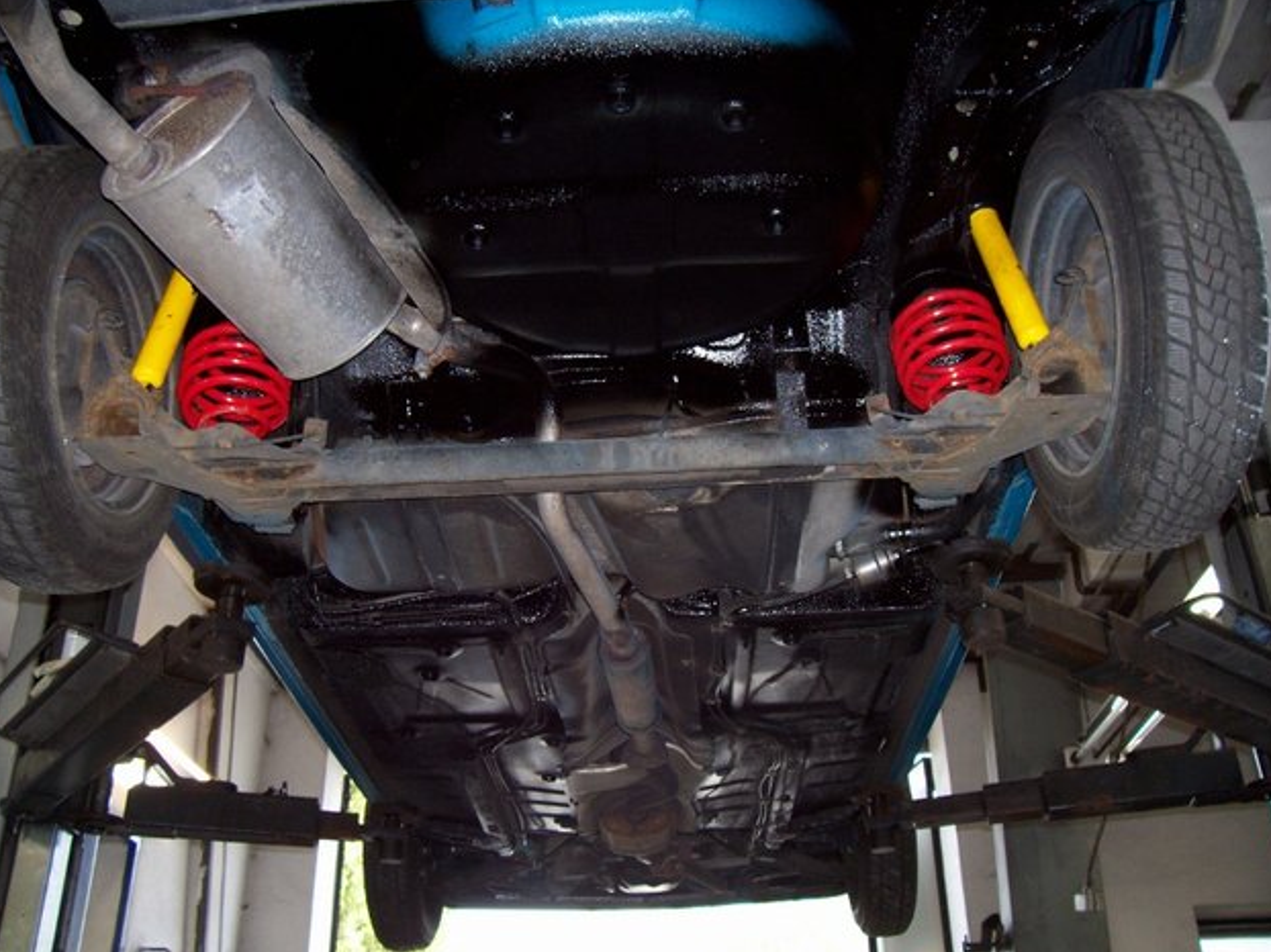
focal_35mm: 35
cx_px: 629
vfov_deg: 40.7
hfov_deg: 52.6
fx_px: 1285
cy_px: 480
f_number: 2.7
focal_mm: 5.6
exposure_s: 1/64
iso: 80
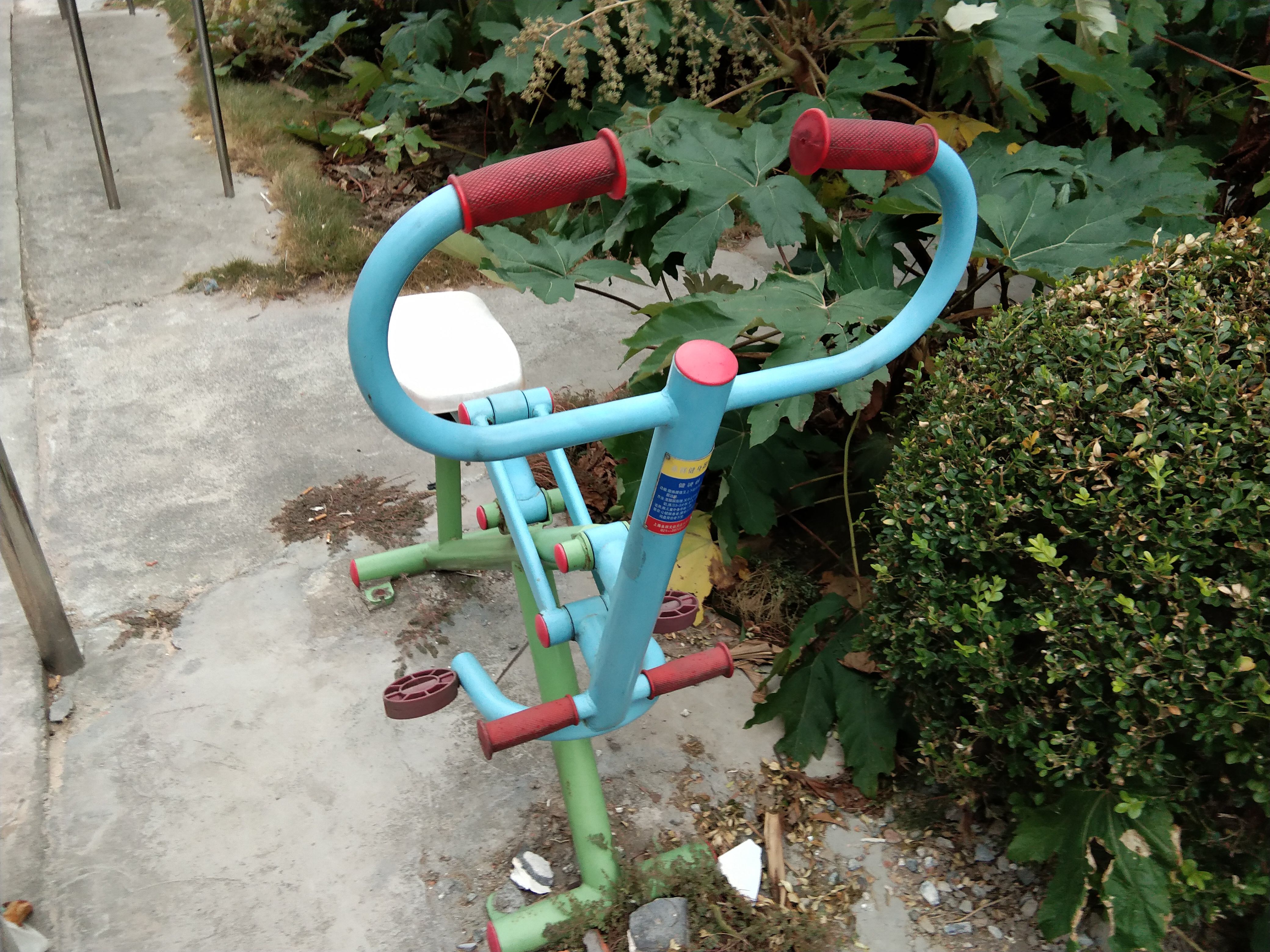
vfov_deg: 45.4
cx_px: 635
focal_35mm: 31
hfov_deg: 58.4
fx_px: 1137
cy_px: 476
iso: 160
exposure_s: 1/50
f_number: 2.2
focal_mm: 3.69
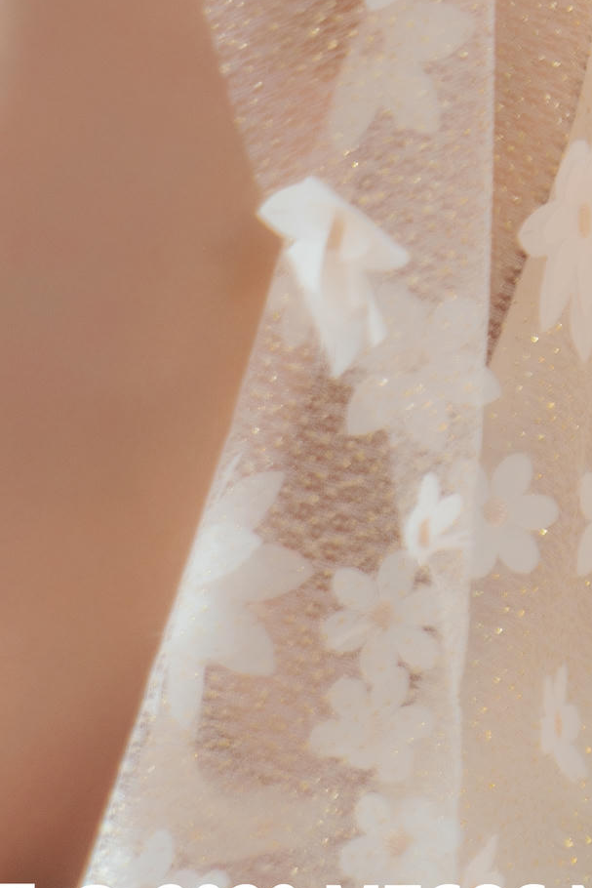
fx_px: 7545
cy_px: -984
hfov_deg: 4.4
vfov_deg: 6.5
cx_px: 1075
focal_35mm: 306
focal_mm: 70
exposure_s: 1/800
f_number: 2.8
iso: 160
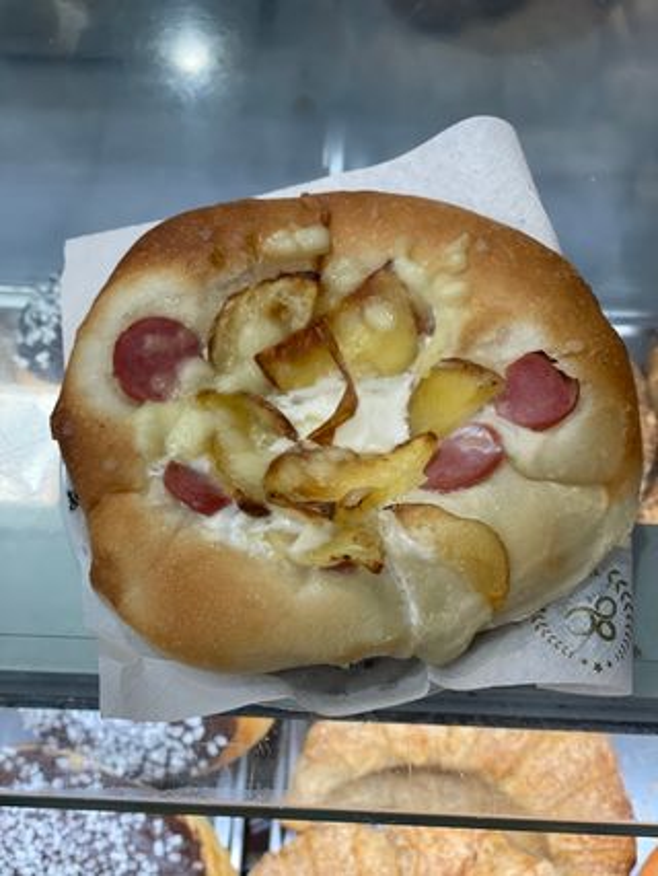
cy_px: 438
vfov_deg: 36.8
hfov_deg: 28.1
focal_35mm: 52
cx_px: 329
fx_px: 1317
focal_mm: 6
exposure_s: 1/100
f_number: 2
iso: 80
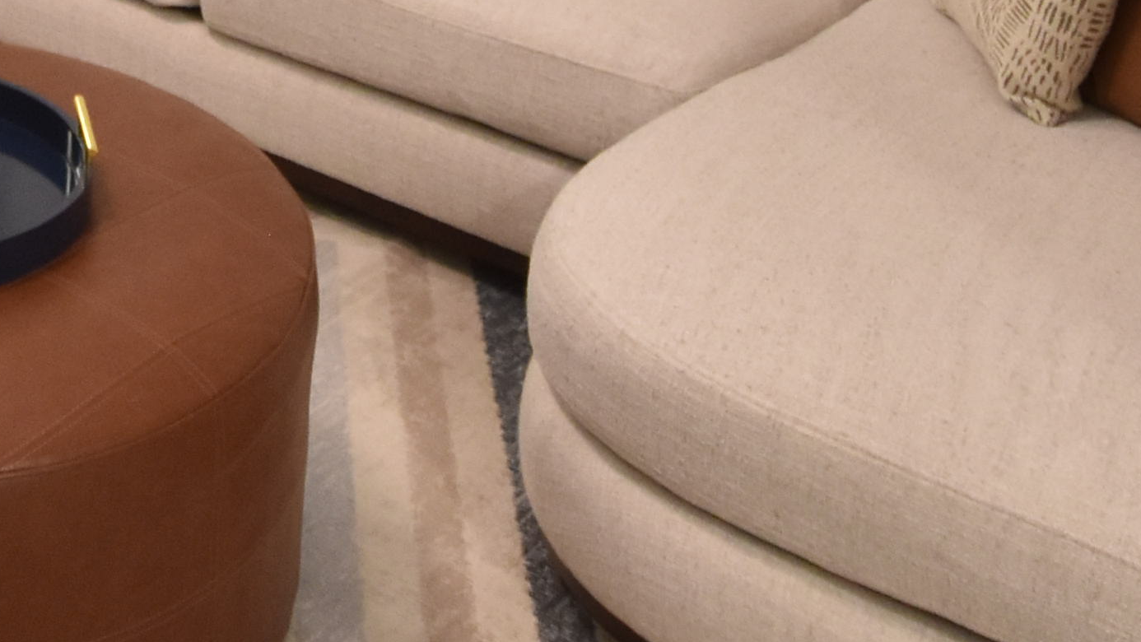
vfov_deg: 15.1
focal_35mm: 68
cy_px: -548
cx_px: -32
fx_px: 2058
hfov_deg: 28.8
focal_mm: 10
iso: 800
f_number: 3.5
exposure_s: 1/30
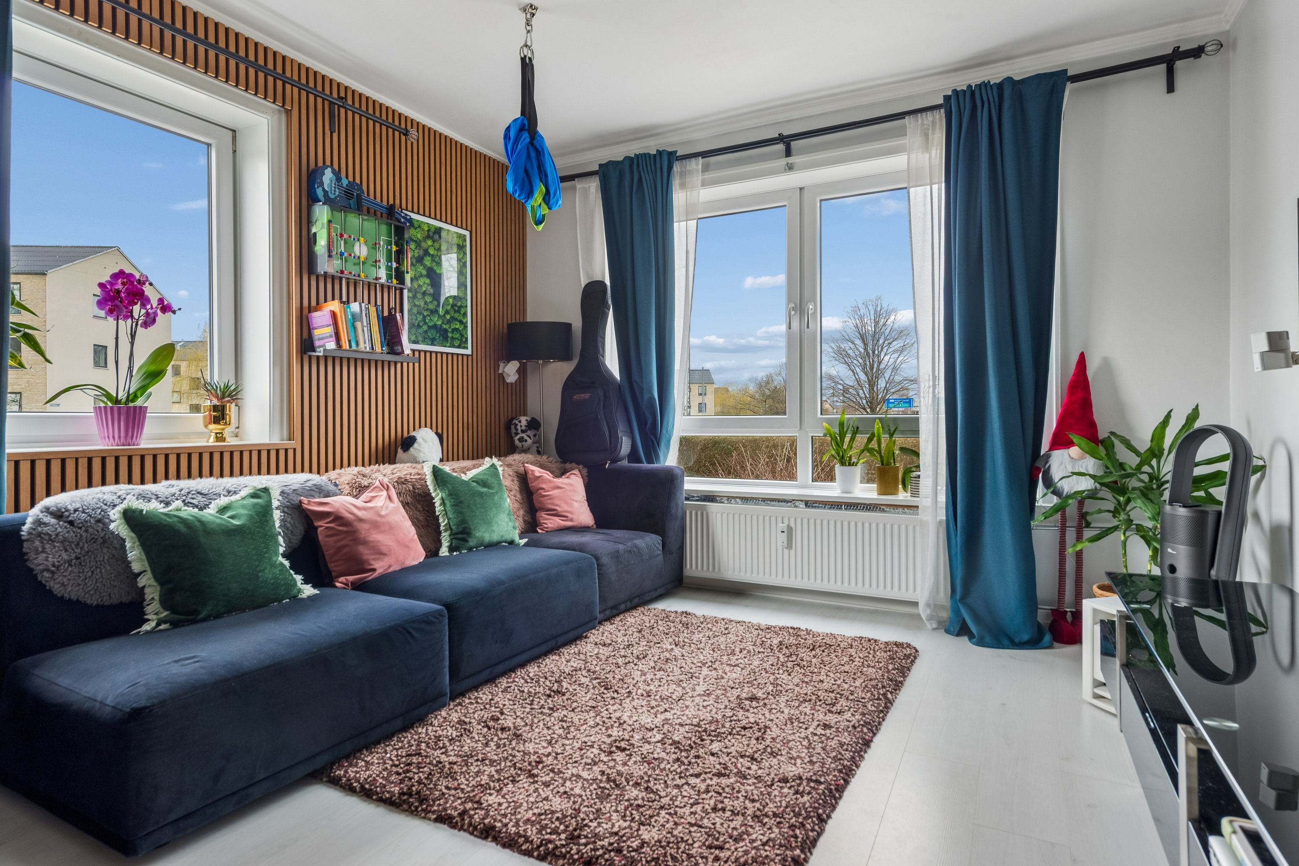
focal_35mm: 20
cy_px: 433
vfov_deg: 61.9
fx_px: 722
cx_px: 650
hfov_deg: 84.0
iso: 200
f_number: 10
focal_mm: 20
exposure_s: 1/6
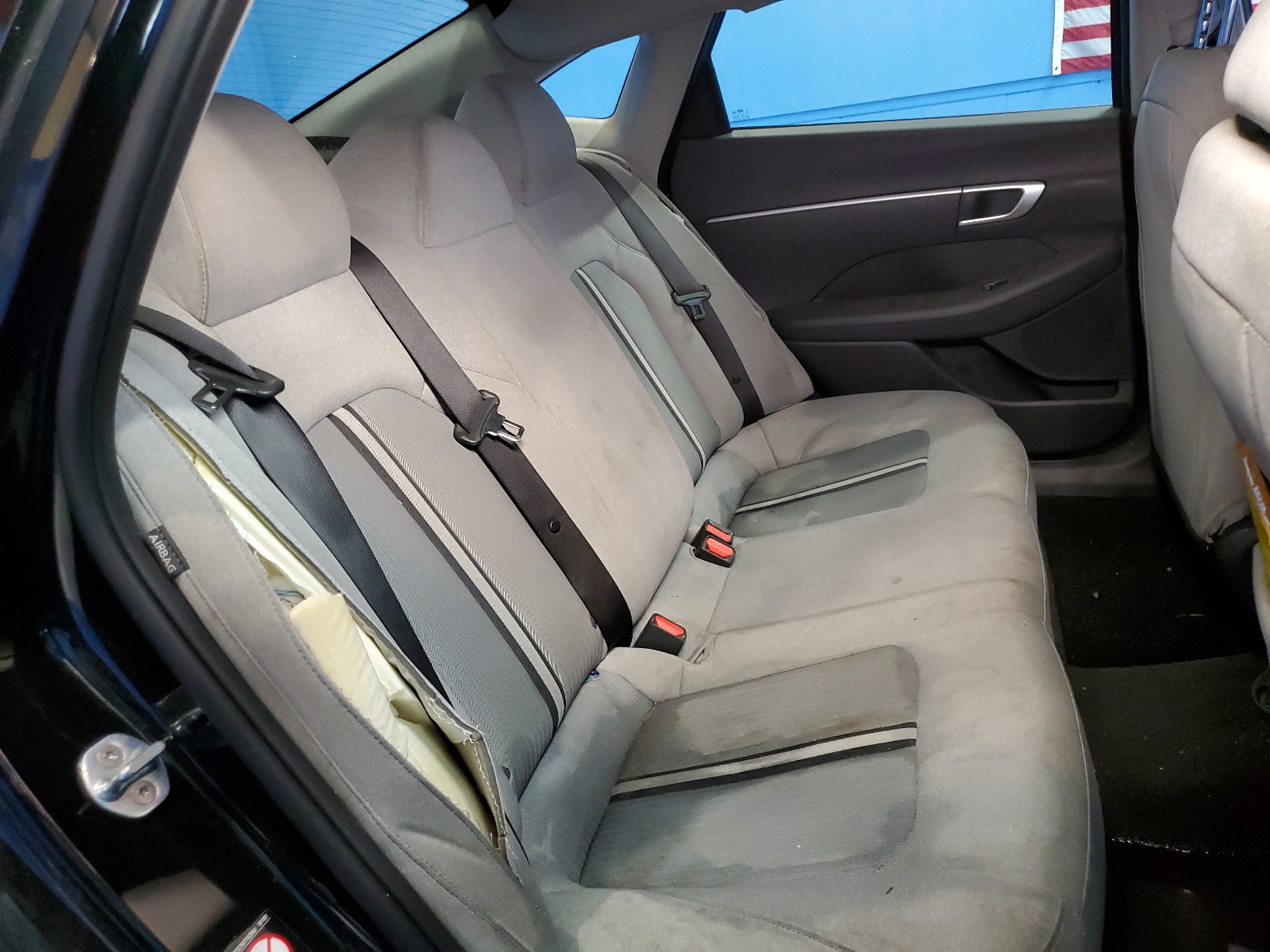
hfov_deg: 67.3
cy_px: 476
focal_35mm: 26
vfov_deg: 53.1
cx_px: 635
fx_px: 954
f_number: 1.5
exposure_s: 1/60.2
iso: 305
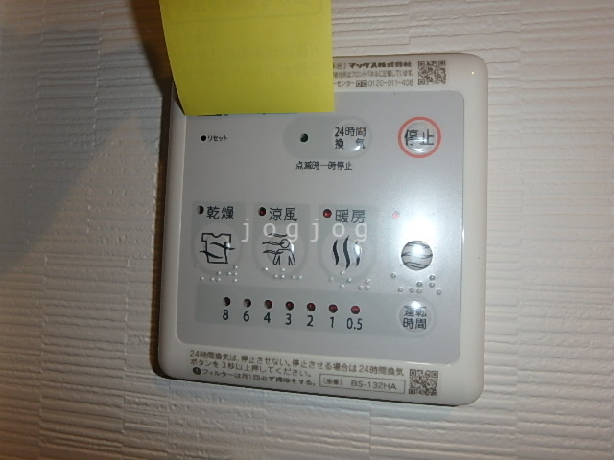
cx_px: 307
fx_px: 372
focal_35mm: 21
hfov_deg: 79.0
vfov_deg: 63.4
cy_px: 230
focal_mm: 3.7
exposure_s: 1/30
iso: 160
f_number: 6
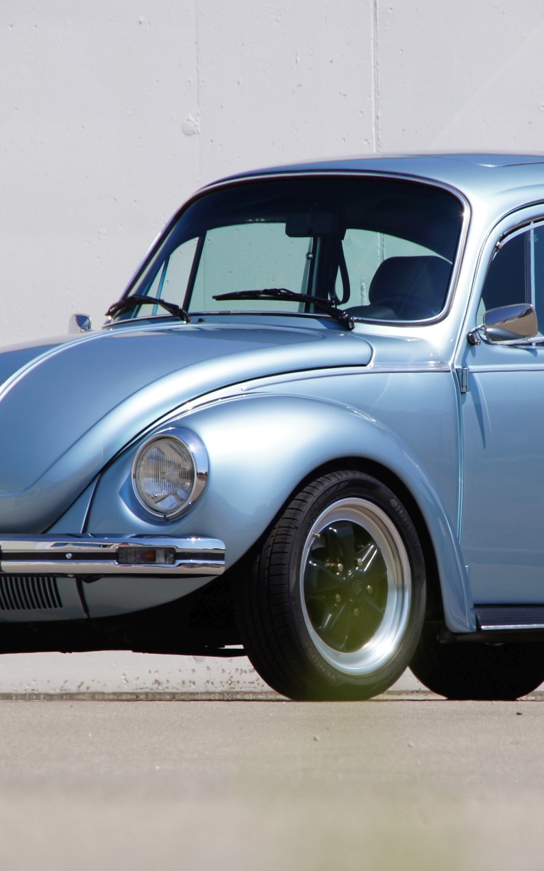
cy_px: 436
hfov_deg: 3.6
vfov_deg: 5.7
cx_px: 400
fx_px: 8756
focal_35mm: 369
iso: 100
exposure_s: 1/320
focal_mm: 160
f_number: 8
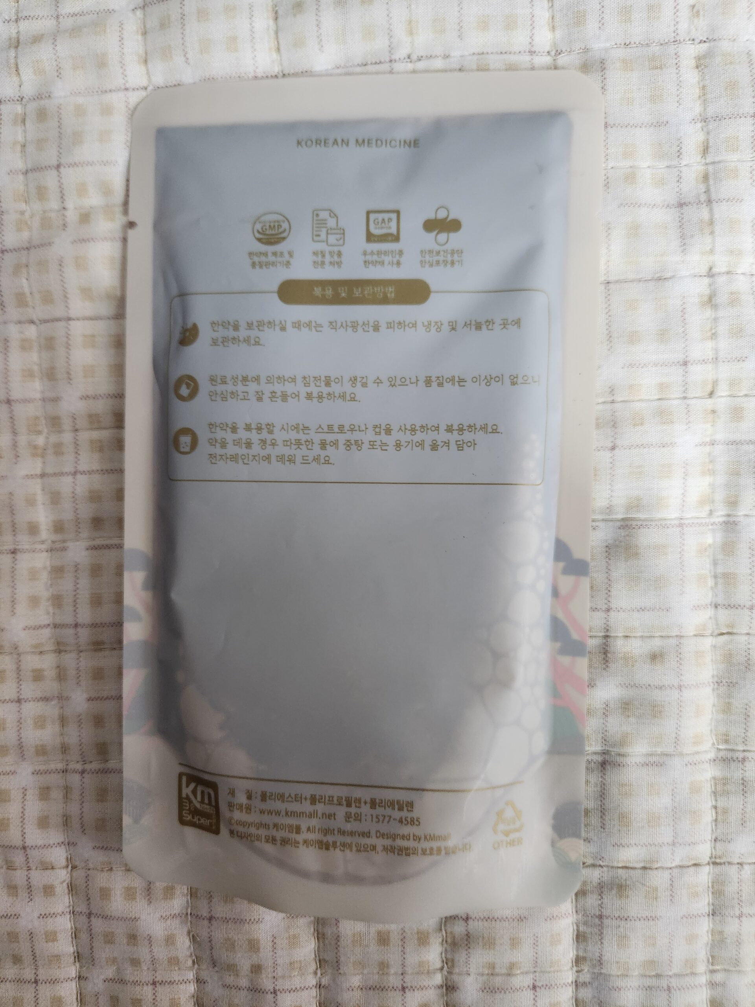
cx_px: 378
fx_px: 669
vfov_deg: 73.9
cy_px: 504
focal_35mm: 23
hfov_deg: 58.9
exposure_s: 1/120
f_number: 1.8
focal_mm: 5.4
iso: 400
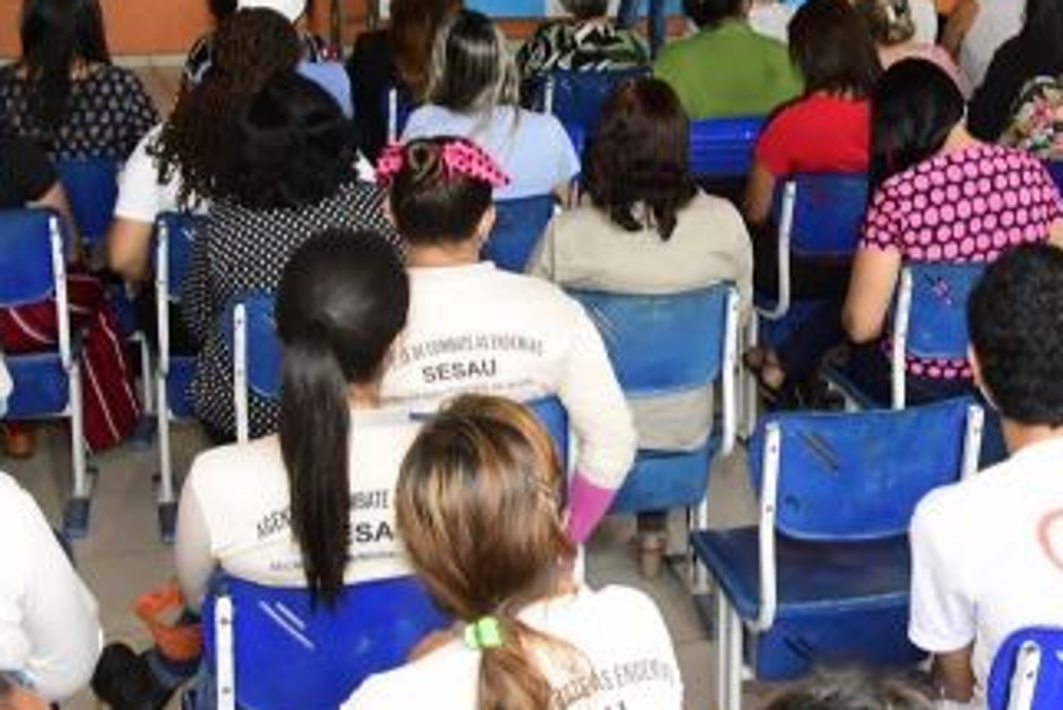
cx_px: 812
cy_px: 261
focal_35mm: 67
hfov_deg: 29.5
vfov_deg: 20.3
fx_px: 1979
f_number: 9
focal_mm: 18
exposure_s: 1/125
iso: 3200
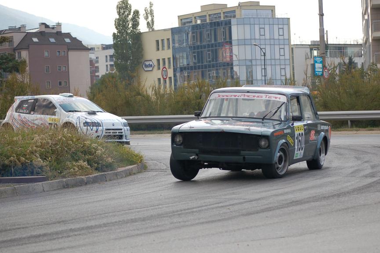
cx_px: 225
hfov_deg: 16.9
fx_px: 1276
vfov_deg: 11.3
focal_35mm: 121
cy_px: 143
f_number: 4.2
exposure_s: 1/1000
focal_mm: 68
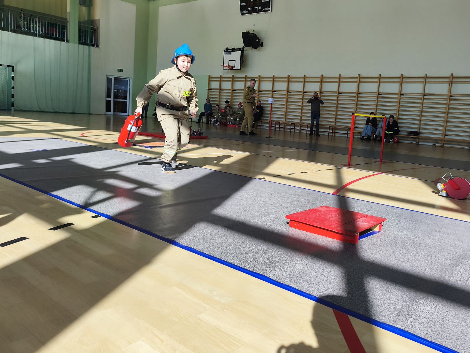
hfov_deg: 60.9
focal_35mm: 29
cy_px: 165
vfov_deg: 48.2
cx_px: 291
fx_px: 394
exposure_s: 1/449
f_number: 1.65
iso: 50
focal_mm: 6.14
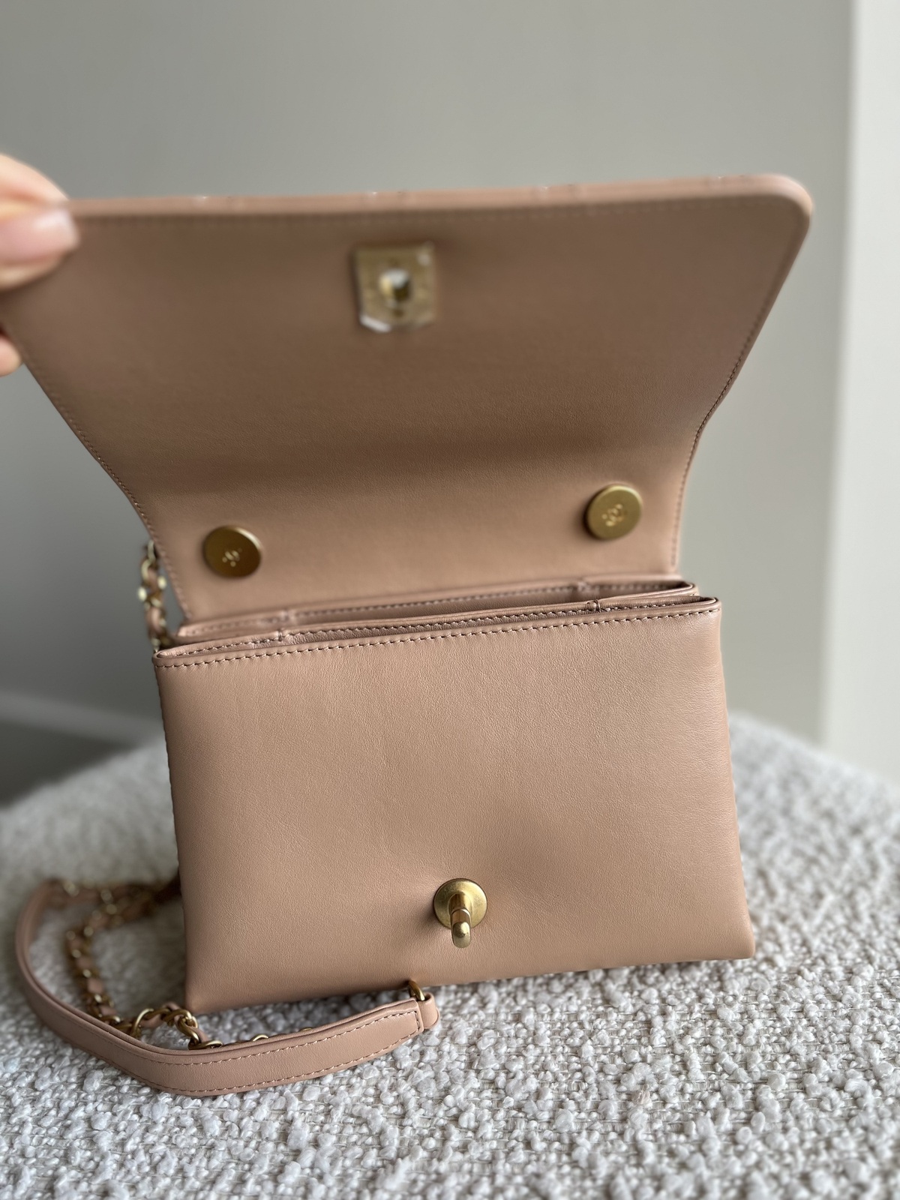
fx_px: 901
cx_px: 450
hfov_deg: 53.1
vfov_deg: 67.3
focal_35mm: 26
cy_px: 600
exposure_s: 1/122
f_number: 1.6
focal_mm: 5.1
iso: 50
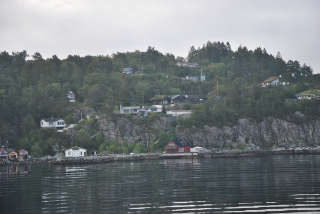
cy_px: 107
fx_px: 934
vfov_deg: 13.1
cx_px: 160
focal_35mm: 105
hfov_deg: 19.4
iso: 200
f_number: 5.3
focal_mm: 70
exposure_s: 1/160
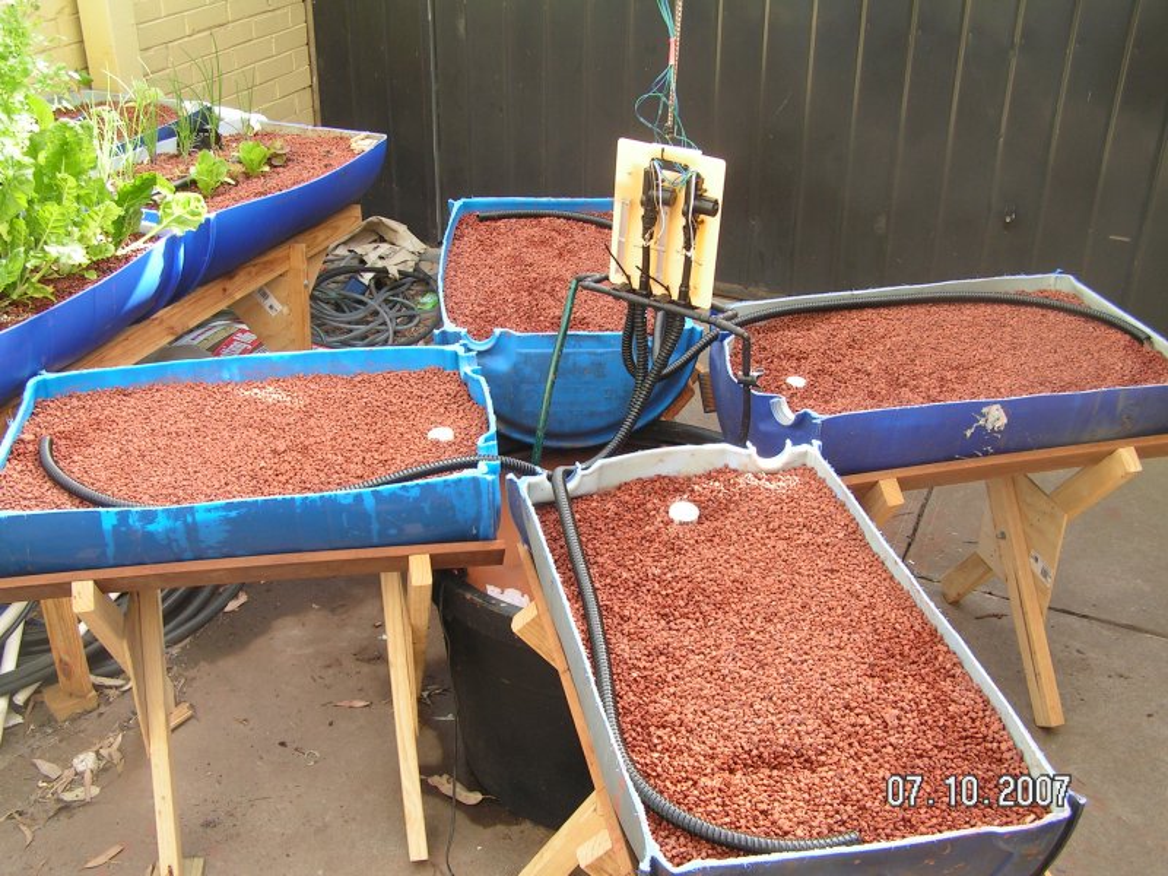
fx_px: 1282
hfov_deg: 49.0
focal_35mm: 38
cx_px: 584
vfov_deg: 37.7
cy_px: 438
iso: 50
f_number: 3.5
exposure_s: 1/60
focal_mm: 6.3
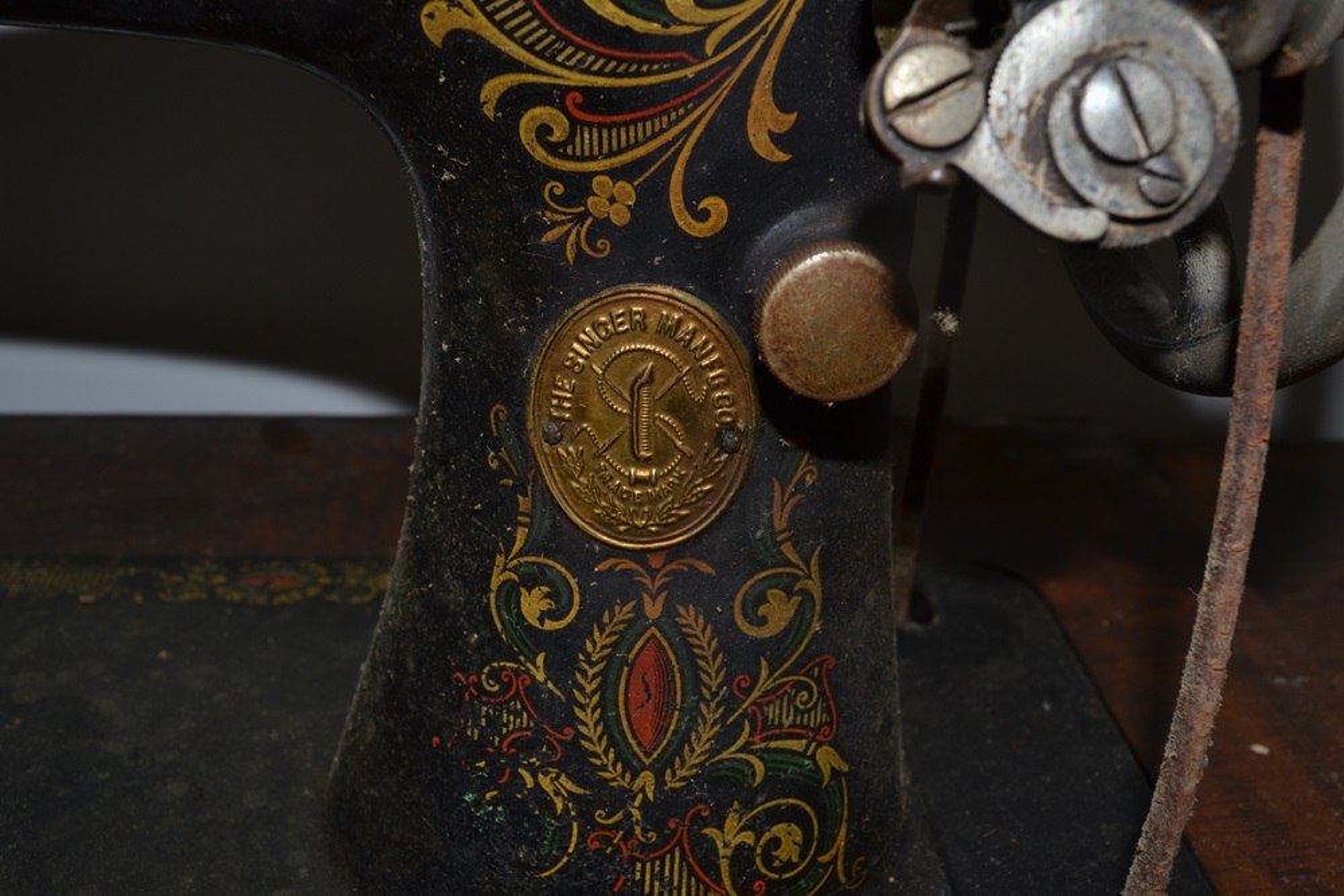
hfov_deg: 53.1
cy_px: 448
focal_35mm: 36
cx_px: 672
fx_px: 1344
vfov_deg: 36.9
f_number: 8
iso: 100
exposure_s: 1/60
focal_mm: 24
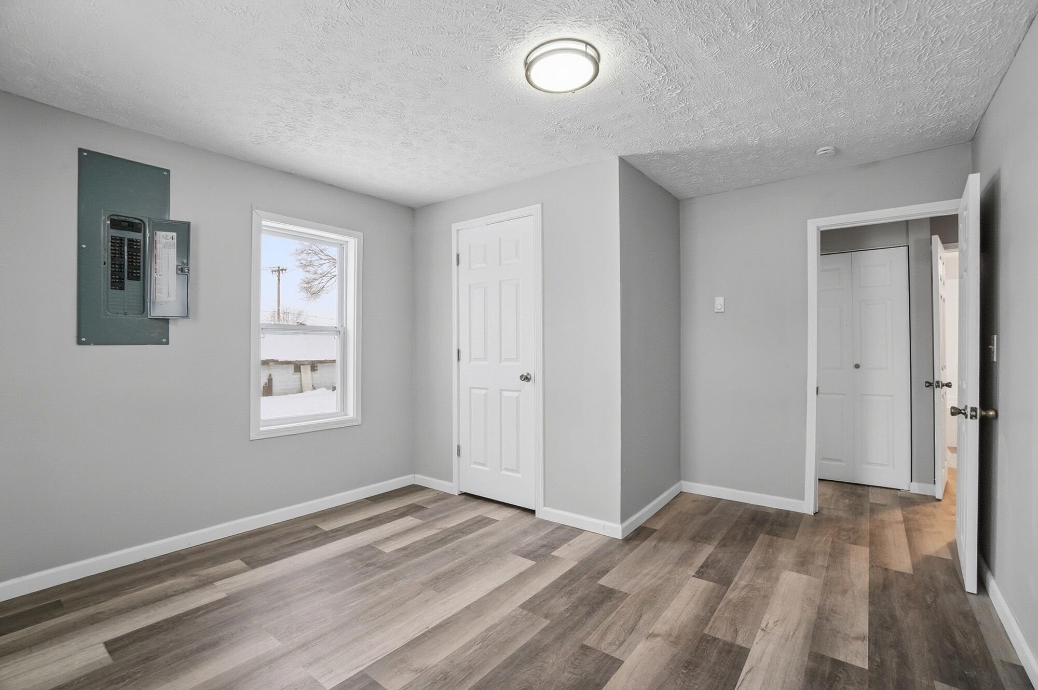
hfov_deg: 100.4
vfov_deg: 77.2
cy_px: 345
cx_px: 519
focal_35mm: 15
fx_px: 432
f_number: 4.5
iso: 100
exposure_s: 1/320
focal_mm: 10
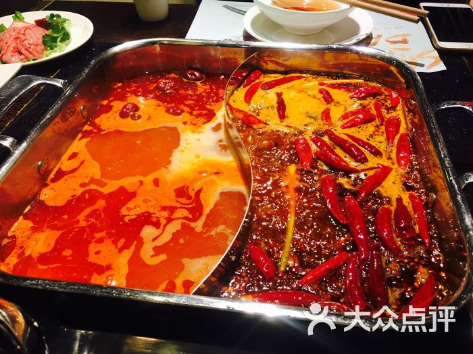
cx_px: 236
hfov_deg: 61.7
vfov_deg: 48.2
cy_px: 177
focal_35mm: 29
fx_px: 396
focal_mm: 4.15
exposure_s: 1/33
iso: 50
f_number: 2.2
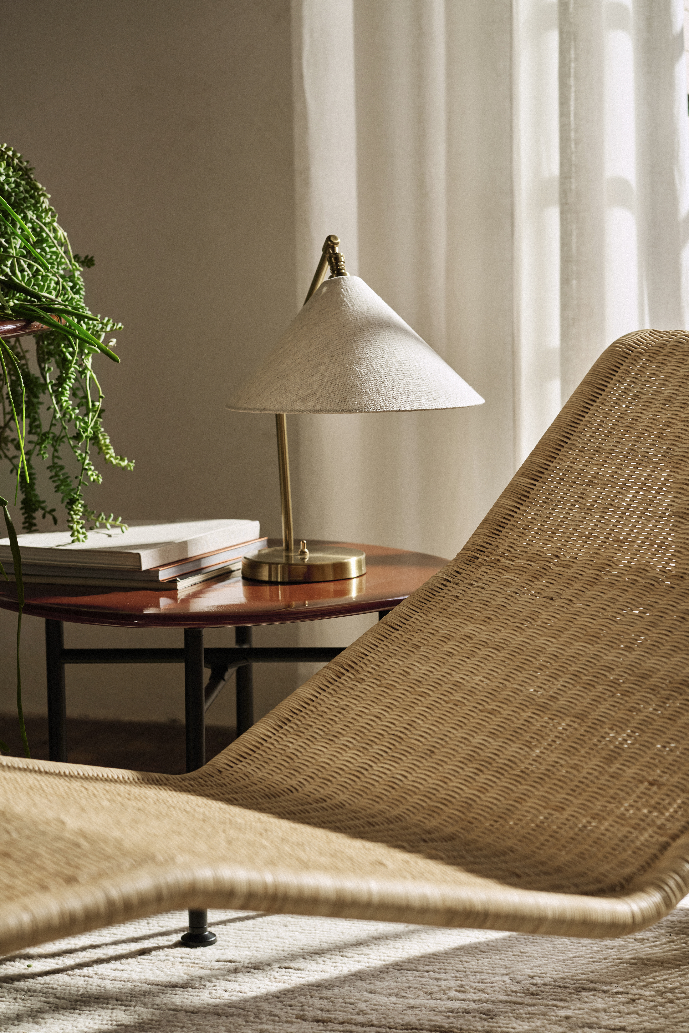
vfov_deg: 23.9
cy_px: 516
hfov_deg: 16.1
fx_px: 2440
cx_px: 344
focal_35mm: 85
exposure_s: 1/125
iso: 640
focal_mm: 85
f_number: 5.6
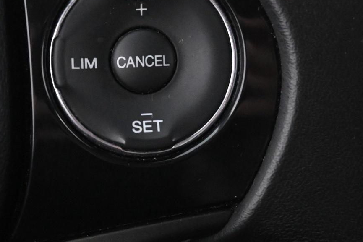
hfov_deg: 27.0
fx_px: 750
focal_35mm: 74
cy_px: 60
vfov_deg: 18.2
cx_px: 121
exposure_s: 1/40
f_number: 4.5
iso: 7200
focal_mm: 26.5
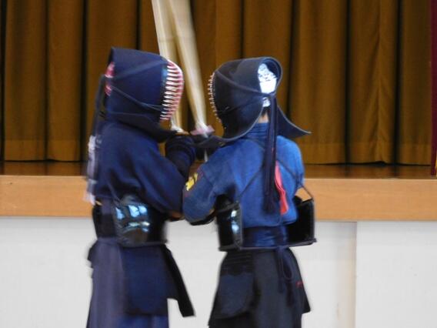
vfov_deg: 4.2
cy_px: 164
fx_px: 4418
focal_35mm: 350
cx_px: 218
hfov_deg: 5.7
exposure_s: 1/10
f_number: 6
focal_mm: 62.4
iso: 800
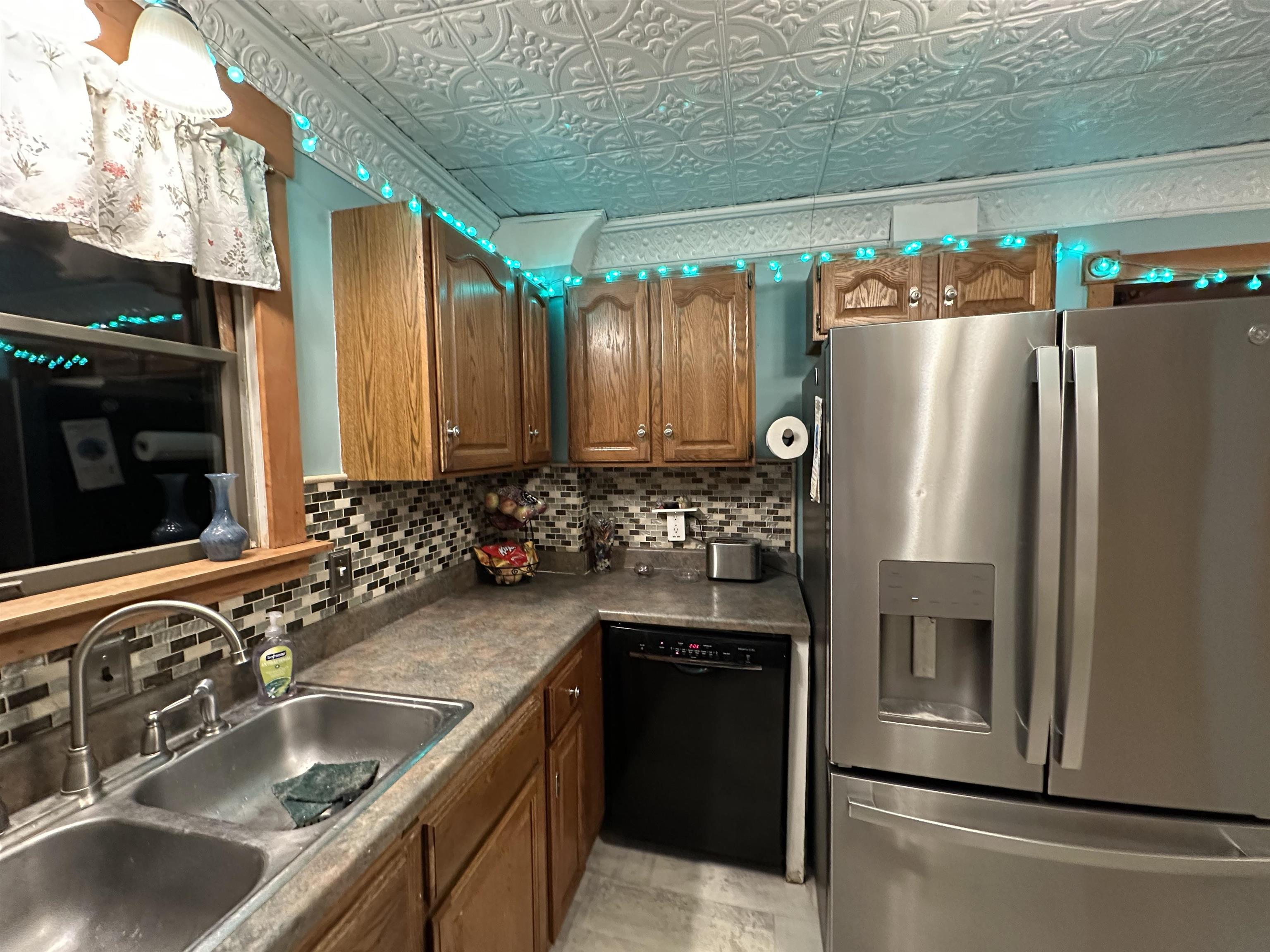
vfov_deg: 85.7
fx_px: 514
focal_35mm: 14
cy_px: 476
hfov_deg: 102.1
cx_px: 635
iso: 640
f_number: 2.2
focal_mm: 2.22
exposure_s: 1/60
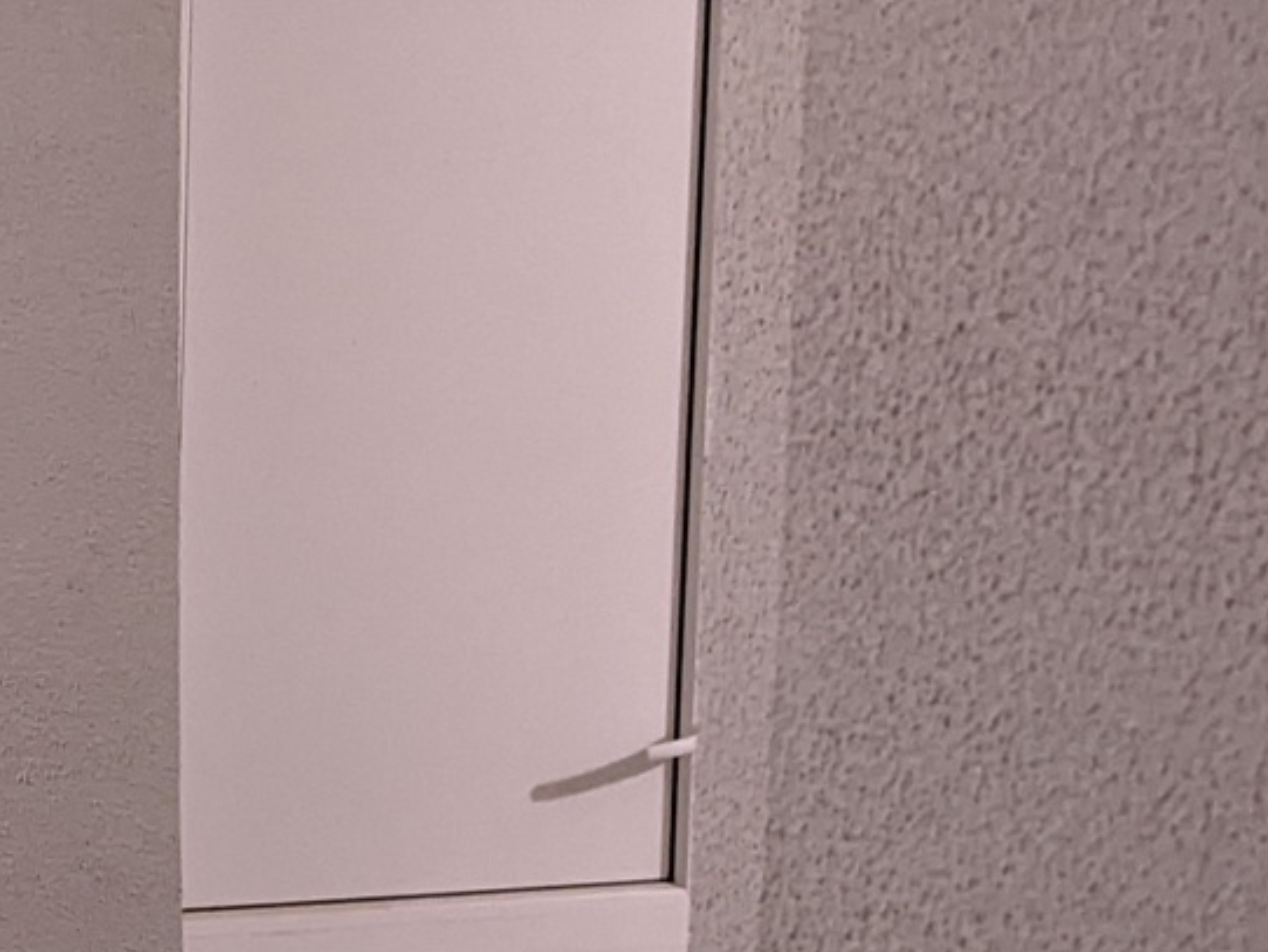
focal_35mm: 102
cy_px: 744
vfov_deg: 14.4
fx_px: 3738
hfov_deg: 18.1
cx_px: -323
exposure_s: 1/49.9
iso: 1327
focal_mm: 4.38
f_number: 1.73
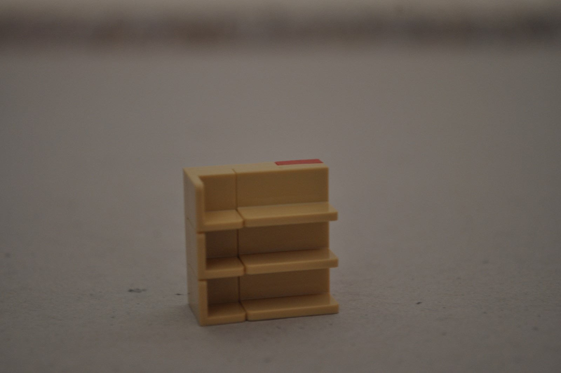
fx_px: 1284
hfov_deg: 24.6
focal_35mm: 82
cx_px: 280
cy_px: 186
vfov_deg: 16.5
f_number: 5.6
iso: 400
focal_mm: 55
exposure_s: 1/40
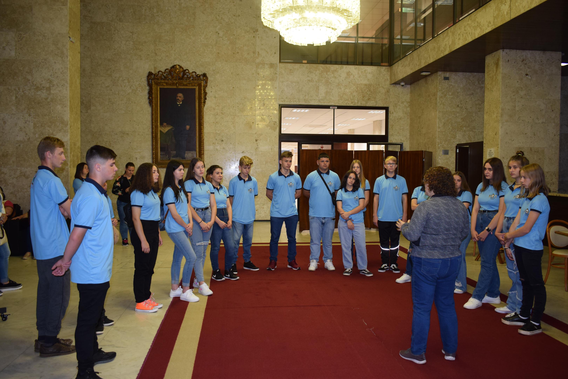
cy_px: 190
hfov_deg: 59.5
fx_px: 497
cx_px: 284
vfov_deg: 41.7
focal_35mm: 32
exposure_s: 1/60
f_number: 4
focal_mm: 21
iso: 800
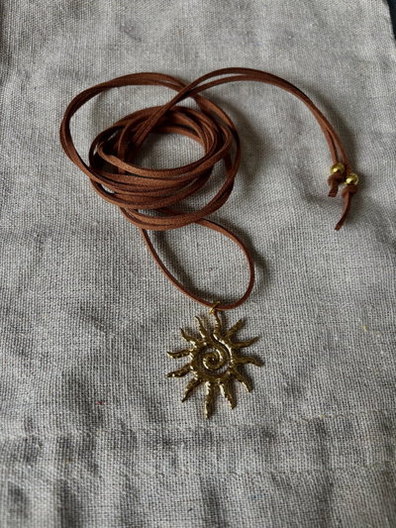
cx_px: 198
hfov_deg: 53.1
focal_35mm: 26
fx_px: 396
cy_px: 264
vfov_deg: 67.3
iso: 50
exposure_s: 1/121
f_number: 1.6
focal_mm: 5.96
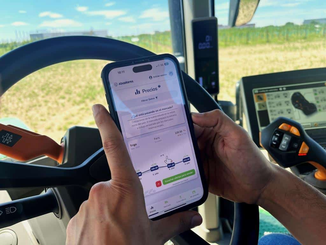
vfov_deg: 53.1
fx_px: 245
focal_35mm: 26
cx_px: 163
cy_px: 122
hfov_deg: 67.3
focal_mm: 5.1
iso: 50
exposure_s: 1/951
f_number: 1.6
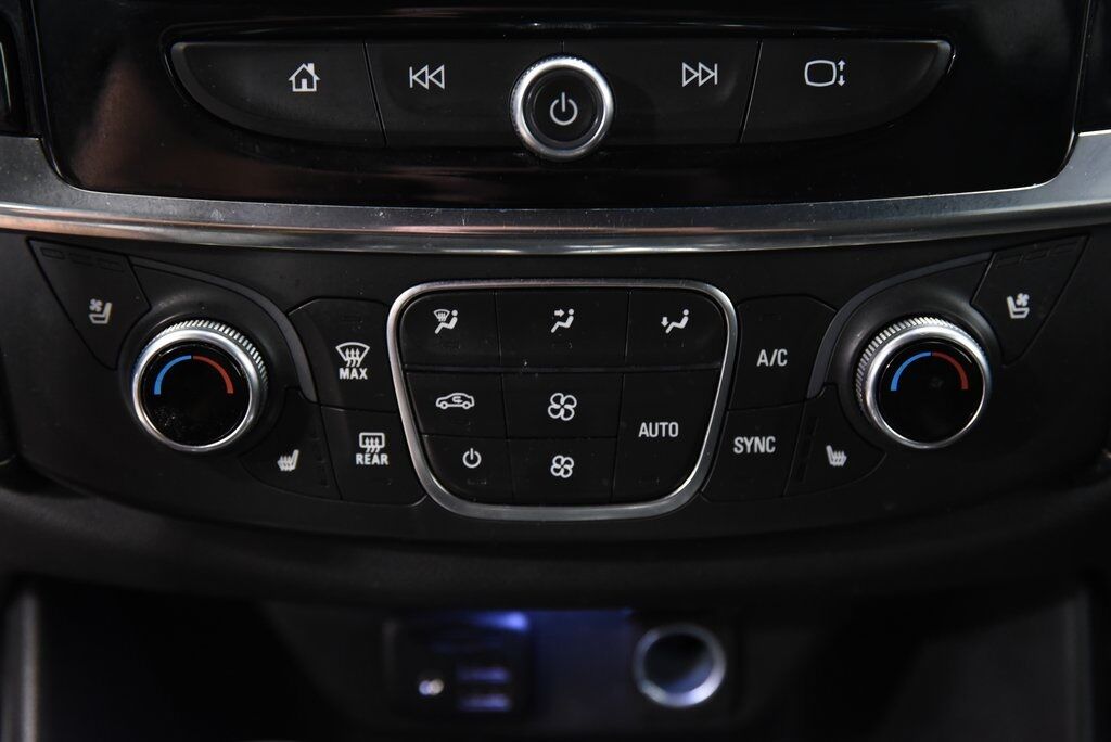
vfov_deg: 21.9
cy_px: 371
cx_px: 556
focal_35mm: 62
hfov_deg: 32.4
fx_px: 1914
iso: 3200
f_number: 4
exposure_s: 1/15
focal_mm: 62
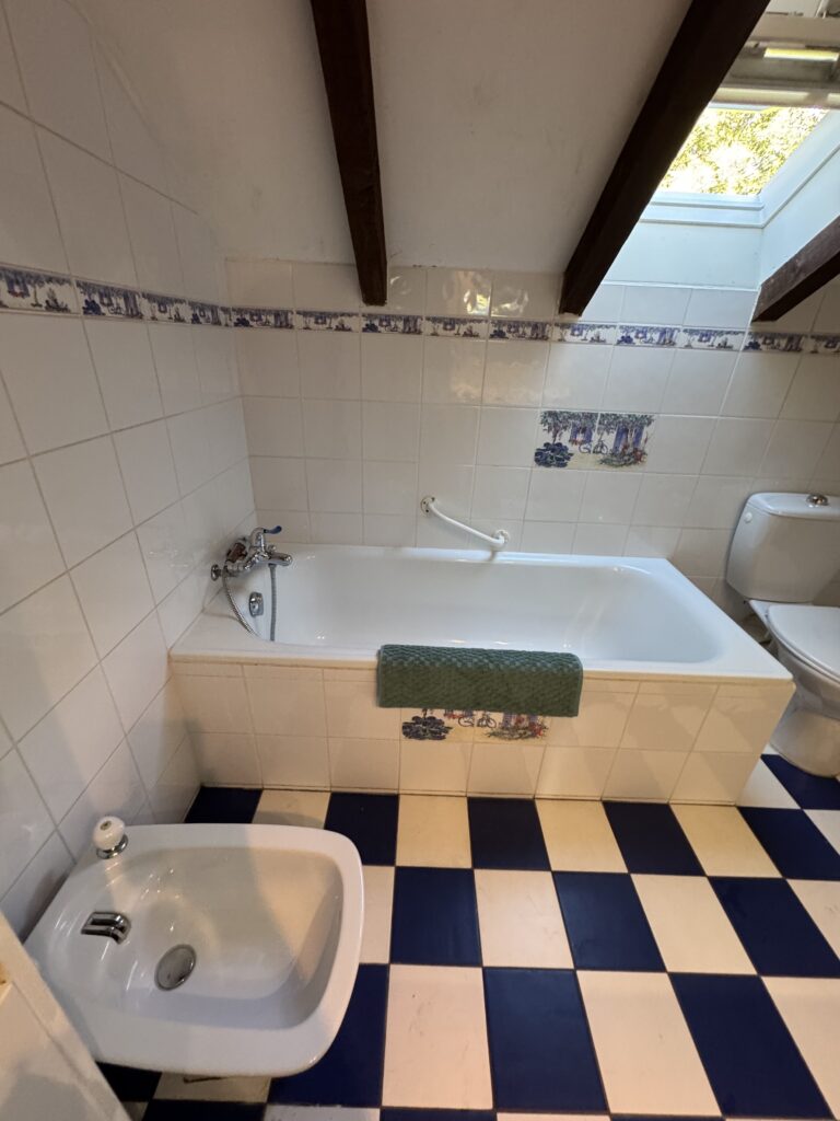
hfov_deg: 85.7
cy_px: 560
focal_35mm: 14
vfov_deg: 102.1
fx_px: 453
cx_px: 420
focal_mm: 2.22
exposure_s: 1/50
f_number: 2.2
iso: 250
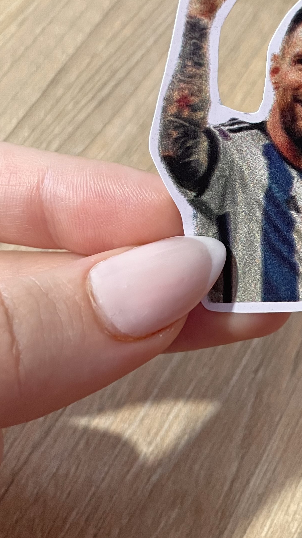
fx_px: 755
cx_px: 244
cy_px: 165
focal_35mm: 53
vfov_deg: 38.6
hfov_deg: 22.3
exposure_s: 1/60
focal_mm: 4.2
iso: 400
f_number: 1.6
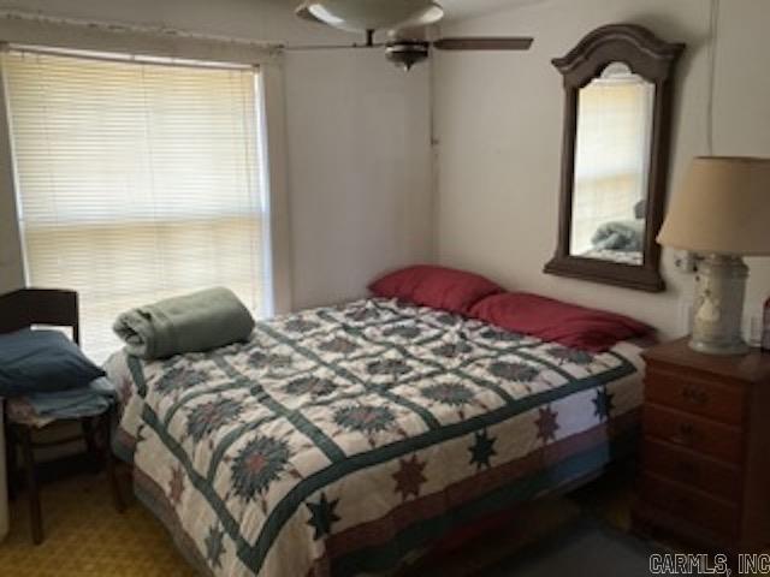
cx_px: 385
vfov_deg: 48.2
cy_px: 288
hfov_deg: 61.7
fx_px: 645
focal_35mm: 29
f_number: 1.8
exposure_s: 1/40
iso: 200
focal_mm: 3
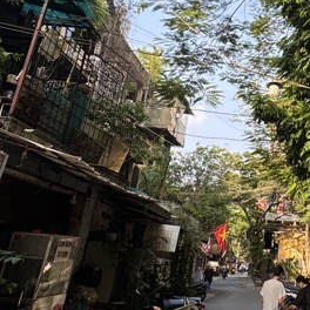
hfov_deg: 31.5
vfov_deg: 34.5
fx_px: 486
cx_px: 338
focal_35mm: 48
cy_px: 72
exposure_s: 1/237
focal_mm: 2.22
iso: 40
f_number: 2.2
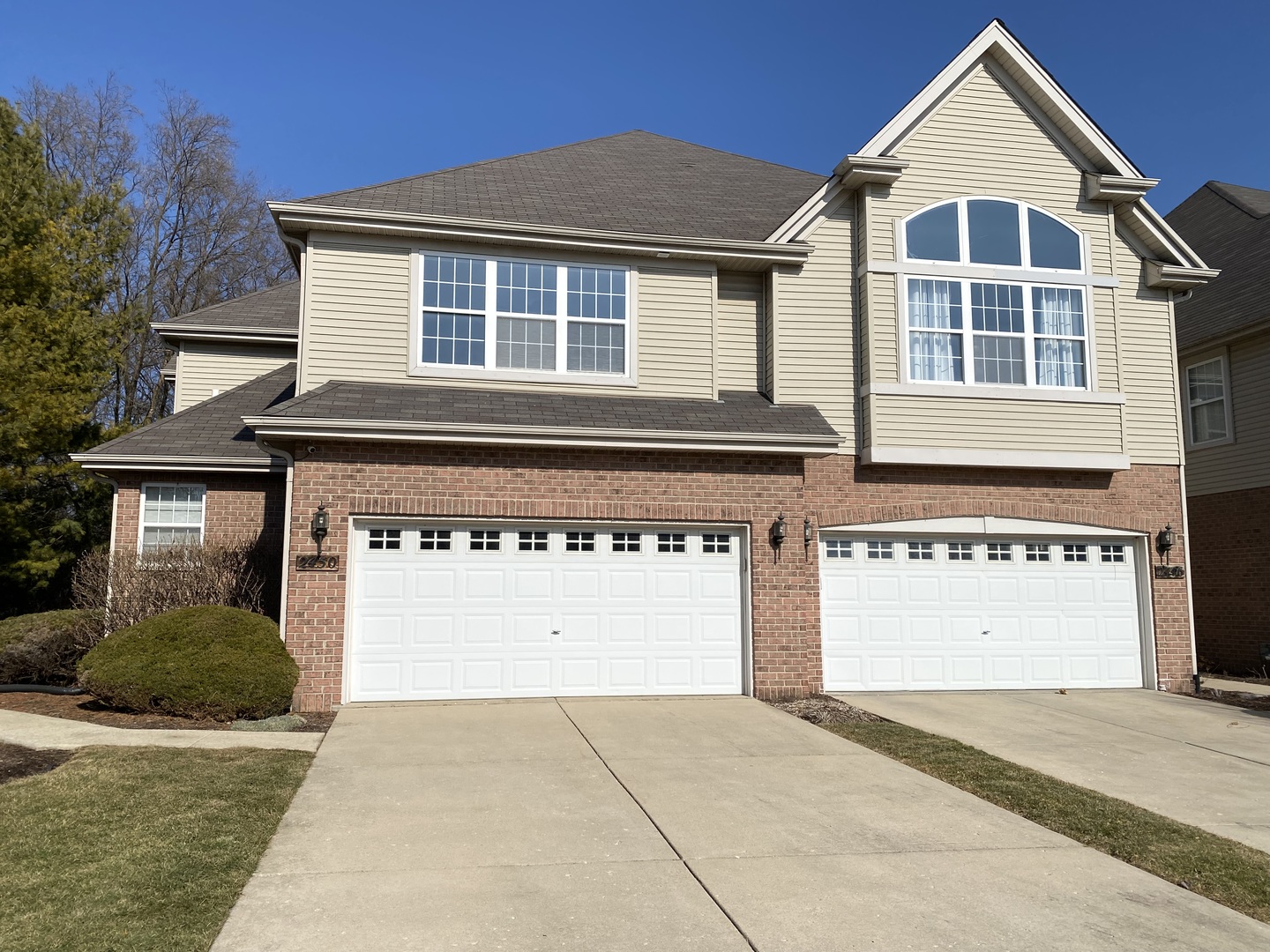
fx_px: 954
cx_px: 635
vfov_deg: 53.1
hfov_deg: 67.3
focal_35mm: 26
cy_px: 476
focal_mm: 4.25
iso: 32
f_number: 1.8
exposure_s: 1/7194
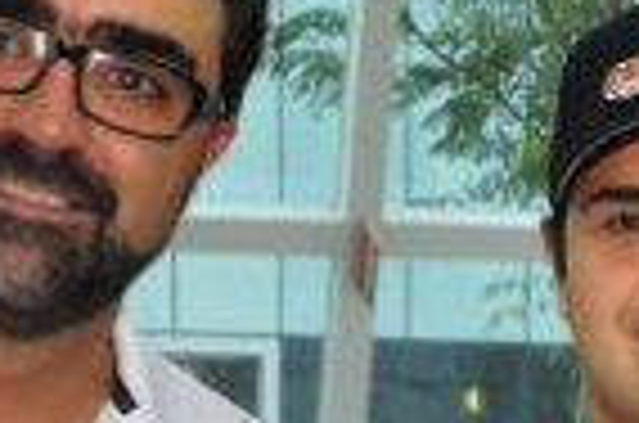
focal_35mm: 168
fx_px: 2975
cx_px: 713
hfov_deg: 12.1
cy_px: 742
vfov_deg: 7.9
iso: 1000
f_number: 5
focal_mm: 24
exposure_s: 1/125
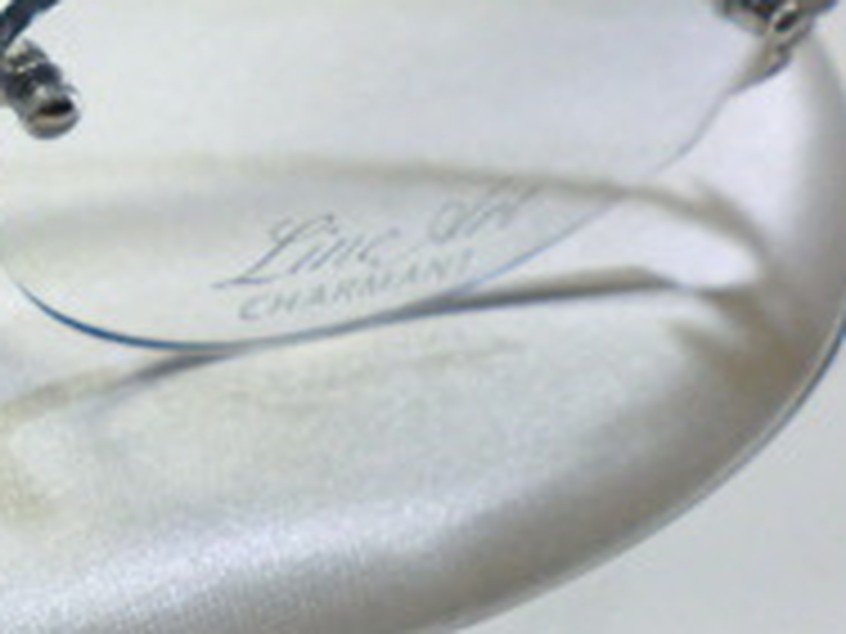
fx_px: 2664
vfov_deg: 13.6
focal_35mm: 109
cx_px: -531
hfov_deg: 16.1
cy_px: 427
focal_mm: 5.8
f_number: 3.5
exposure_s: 1/60
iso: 100
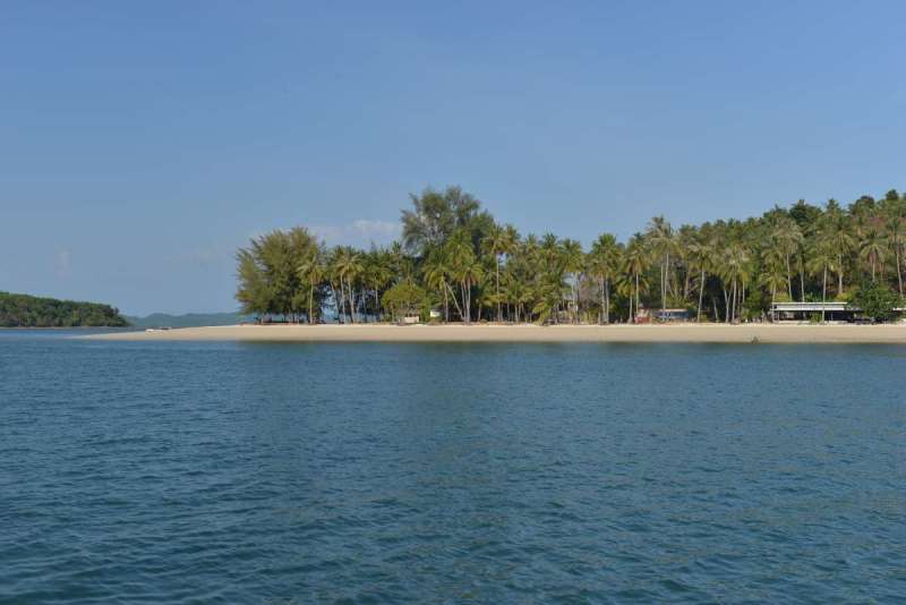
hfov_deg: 41.1
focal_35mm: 48
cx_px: 453
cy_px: 302
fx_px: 1208
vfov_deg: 28.1
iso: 100
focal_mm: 48
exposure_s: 1/200
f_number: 7.1
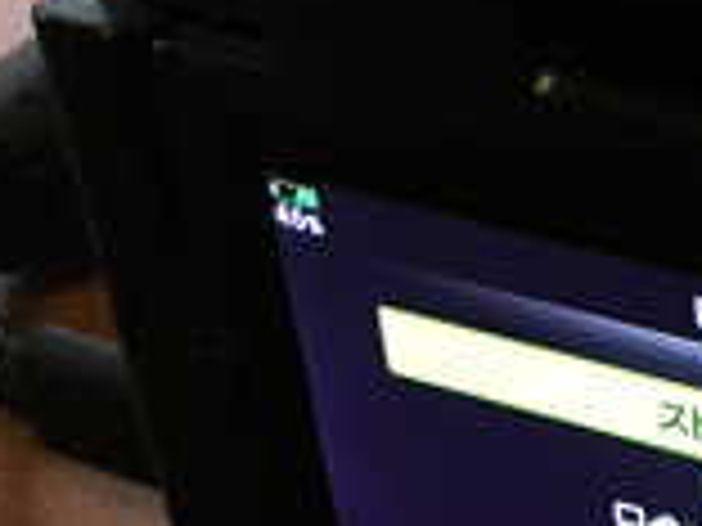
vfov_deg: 16.4
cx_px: 981
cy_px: 454
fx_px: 1805
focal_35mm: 89
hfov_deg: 19.7
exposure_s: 1/30
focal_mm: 4.15
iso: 200
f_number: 2.2
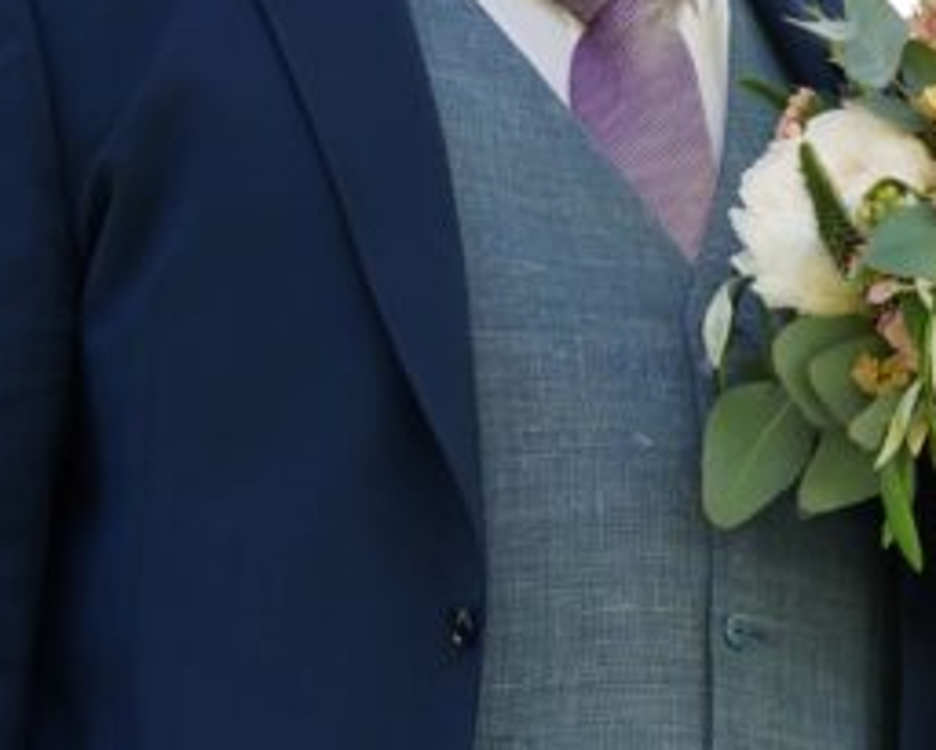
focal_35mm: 233
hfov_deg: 8.2
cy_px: 335
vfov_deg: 6.6
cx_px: 1254
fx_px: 6457
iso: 320
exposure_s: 1/80
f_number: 3.5
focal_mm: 62
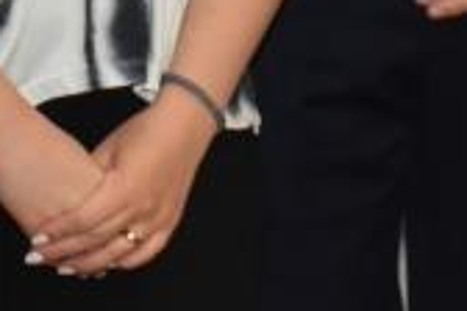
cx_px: 372
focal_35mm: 439
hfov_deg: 4.7
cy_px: -576
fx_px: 5694
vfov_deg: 3.1
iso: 1600
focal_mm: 48
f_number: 5.6
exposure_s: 1/125
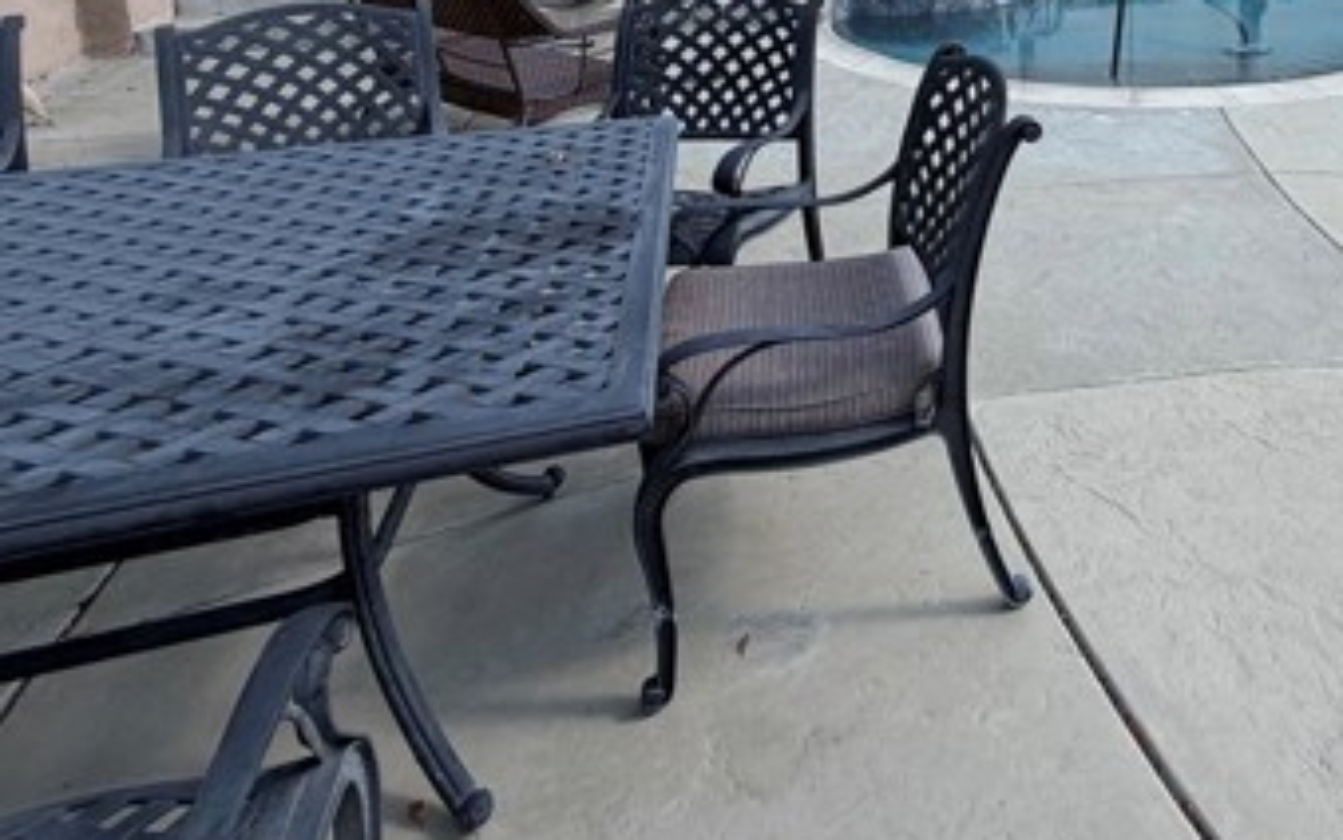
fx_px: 1025
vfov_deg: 38.0
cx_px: 1109
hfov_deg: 60.1
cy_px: -55
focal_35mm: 28
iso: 40
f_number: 2.2
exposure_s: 1/694
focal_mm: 2.22
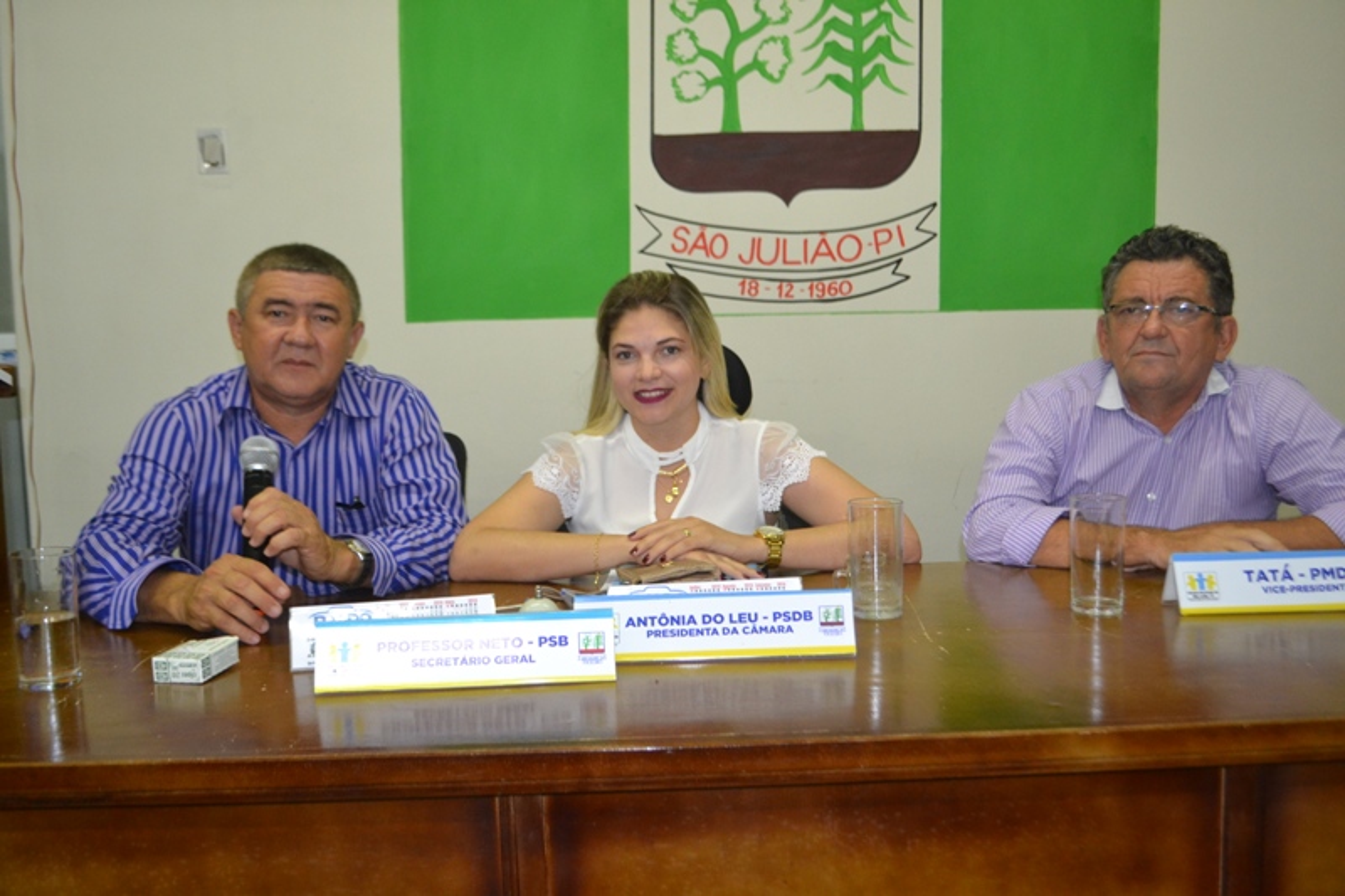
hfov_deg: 57.2
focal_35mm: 33
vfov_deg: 40.0
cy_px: 448
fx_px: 1233
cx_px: 672
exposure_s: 1/60
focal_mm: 22
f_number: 4
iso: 1400
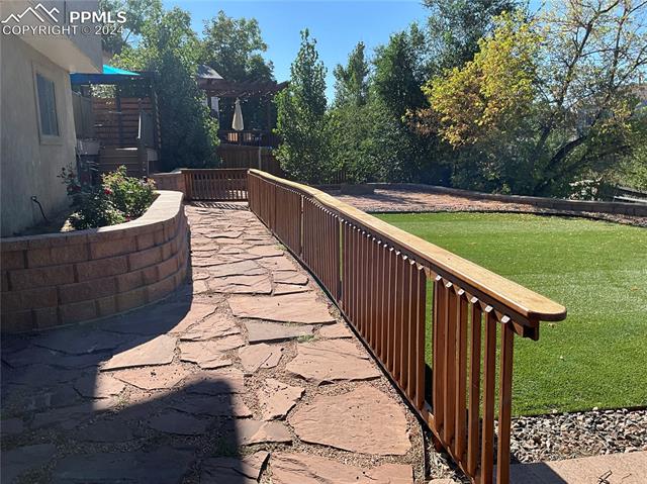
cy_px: 242
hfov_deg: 61.7
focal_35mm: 29
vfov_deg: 48.2
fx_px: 542
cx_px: 324
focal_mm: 3
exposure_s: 1/1098
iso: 25
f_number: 1.8
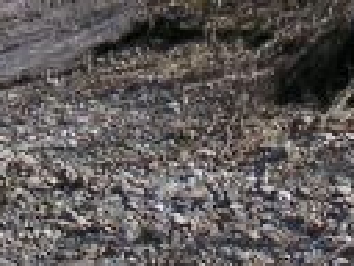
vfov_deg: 5.9
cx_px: 75
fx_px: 2424
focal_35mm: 237
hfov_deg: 8.3
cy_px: -454
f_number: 6.7
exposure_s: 1/180
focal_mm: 6
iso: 50
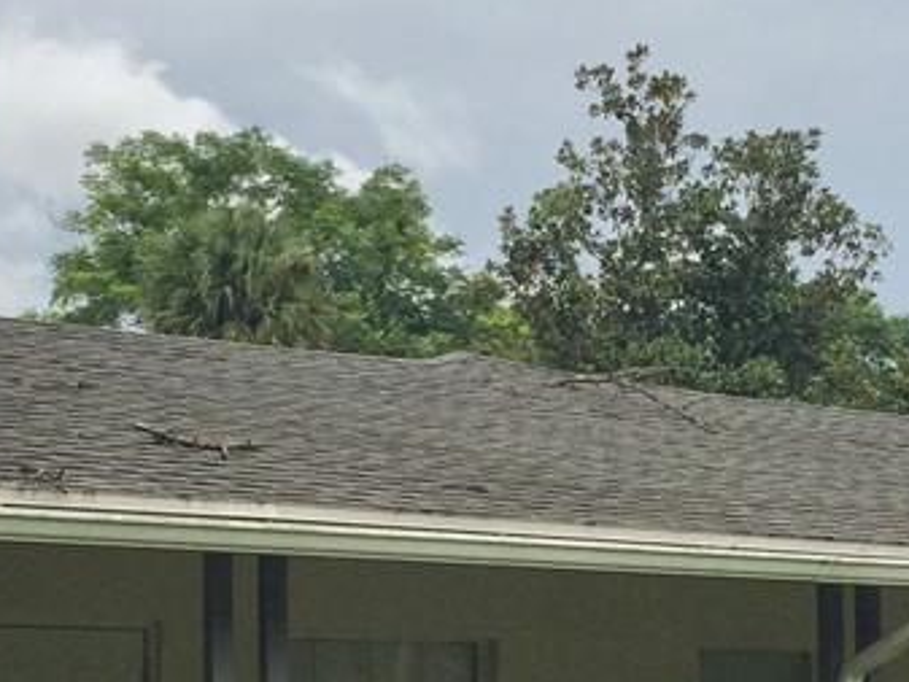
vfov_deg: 16.6
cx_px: 445
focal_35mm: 88
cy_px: 577
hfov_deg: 22.2
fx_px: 2312
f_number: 2.2
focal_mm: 4.15
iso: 32
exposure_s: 1/824
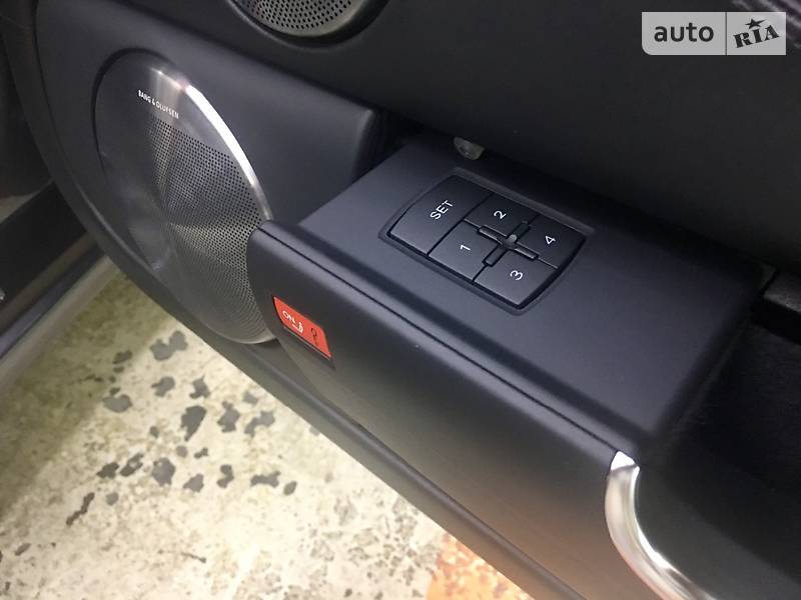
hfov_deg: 61.7
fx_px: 671
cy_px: 300
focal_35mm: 29
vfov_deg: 48.2
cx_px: 400
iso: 100
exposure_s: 1/8
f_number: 2.2
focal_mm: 4.2
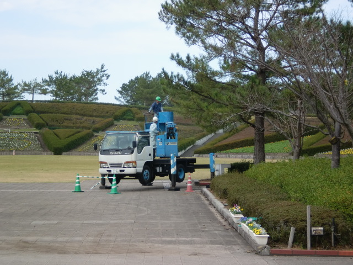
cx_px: 176
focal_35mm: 106
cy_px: 132
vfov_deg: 14.0
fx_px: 1081
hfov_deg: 18.5
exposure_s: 1/125
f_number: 5.9
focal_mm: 18.9
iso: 64
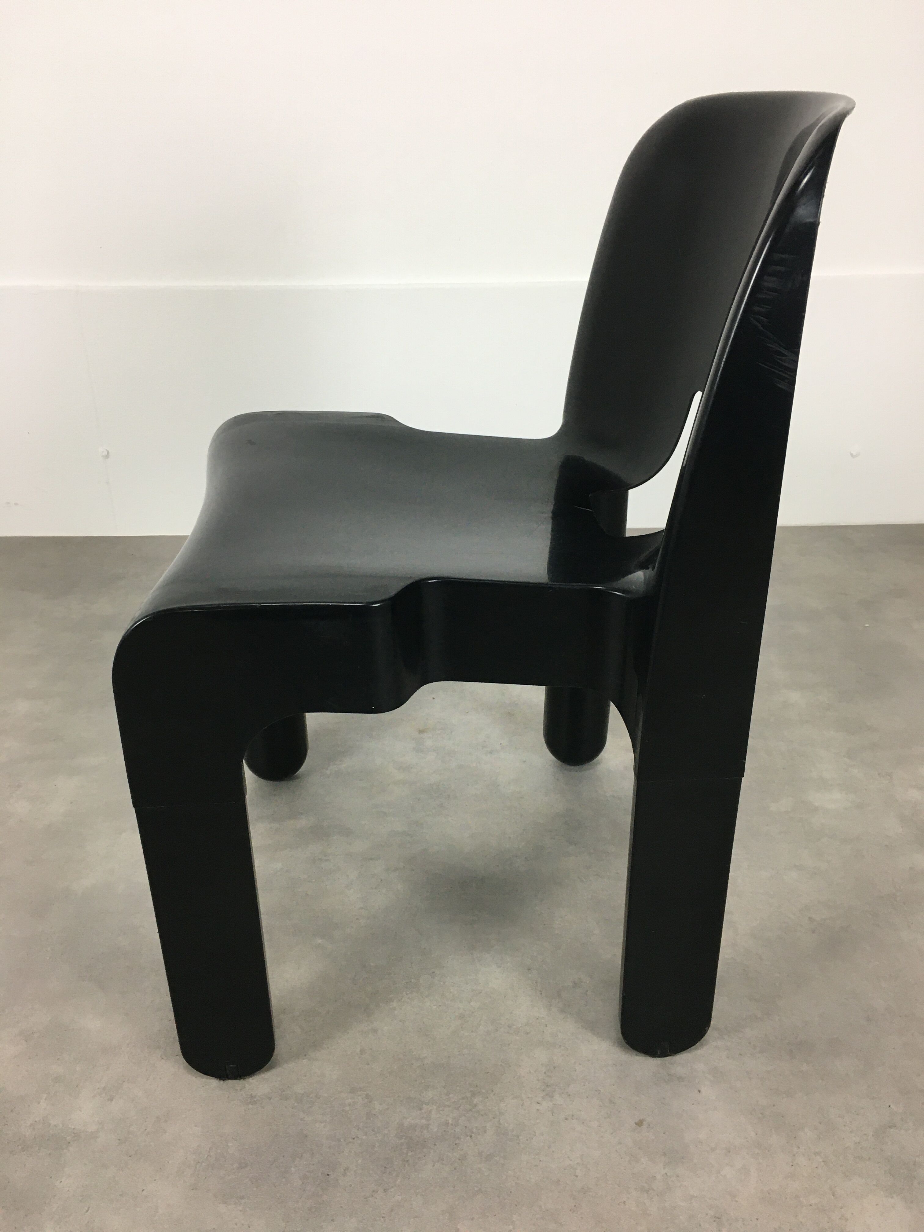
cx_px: 462
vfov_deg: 61.7
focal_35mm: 29
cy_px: 616
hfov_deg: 48.2
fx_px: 1032
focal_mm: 4.15
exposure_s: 1/33
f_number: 2.2
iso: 50
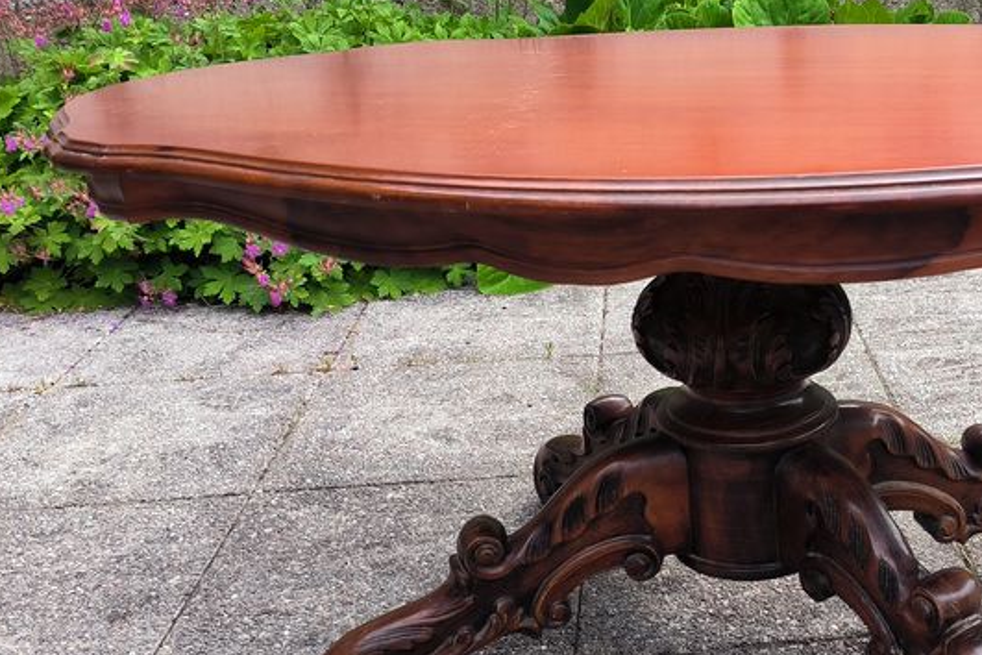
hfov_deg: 40.6
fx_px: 1282
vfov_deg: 28.6
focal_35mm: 47
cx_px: 753
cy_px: 348
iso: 91
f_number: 1.7
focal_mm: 5.24
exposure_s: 1/100
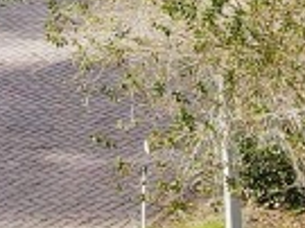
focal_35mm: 182
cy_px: -293
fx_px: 1602
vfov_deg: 7.7
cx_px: 43
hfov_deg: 10.8
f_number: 2.8
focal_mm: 4.5
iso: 100
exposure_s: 1/320
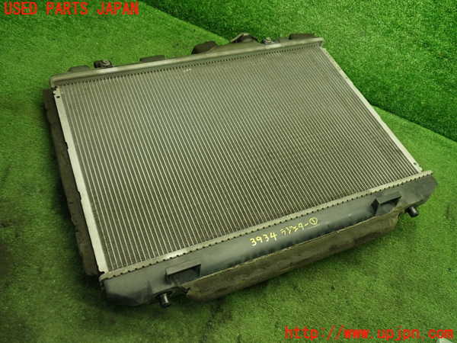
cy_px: 172
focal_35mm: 30
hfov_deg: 60.0
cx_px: 228
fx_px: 396
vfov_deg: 46.8
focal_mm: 5.4
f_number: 2.3
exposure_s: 1/40
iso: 200
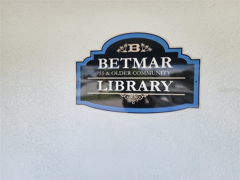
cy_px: 90
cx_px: 120
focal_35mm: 13
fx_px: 90
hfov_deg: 106.2
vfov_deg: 89.9
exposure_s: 1/394
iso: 50
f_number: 2.2
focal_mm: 2.2
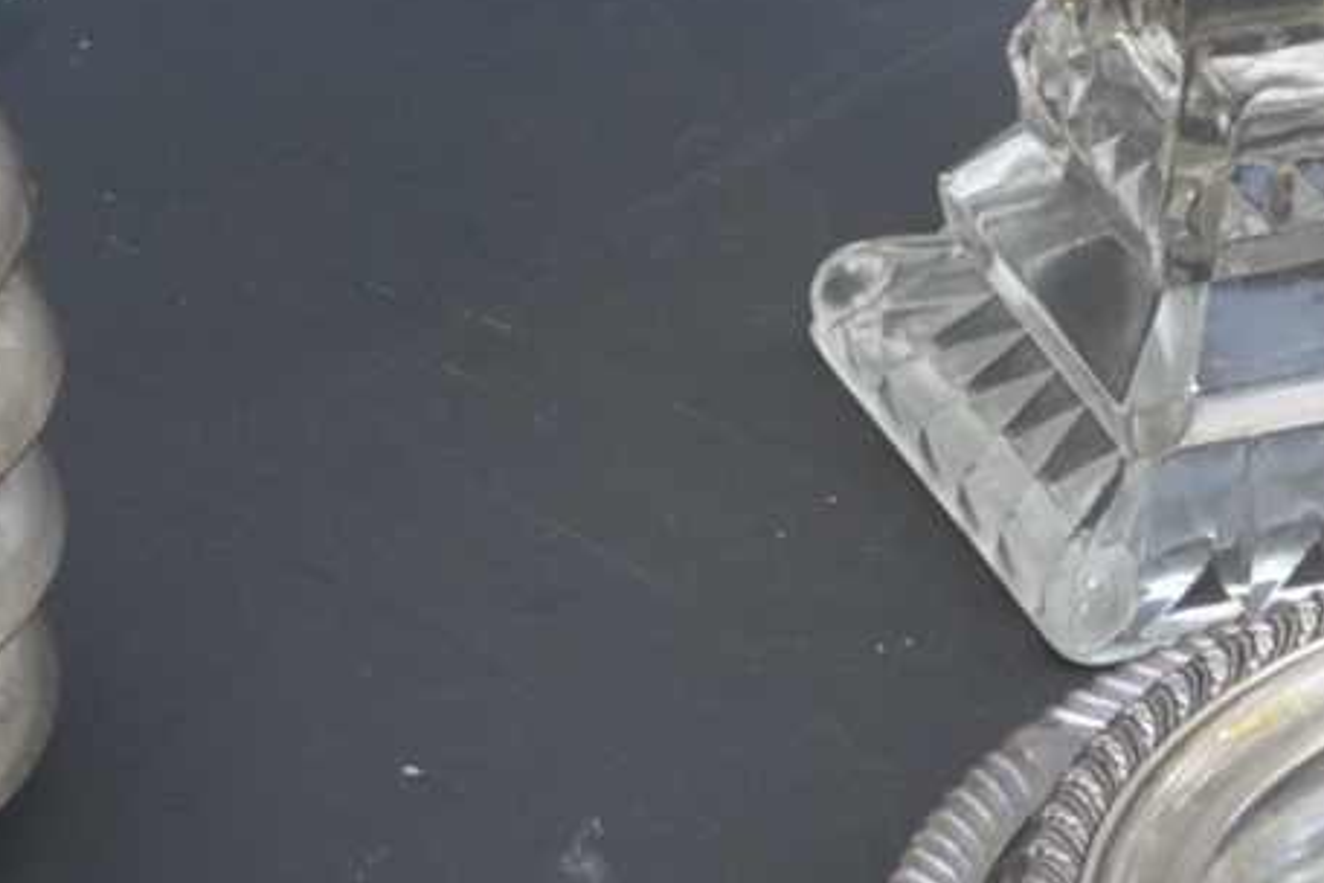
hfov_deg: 6.1
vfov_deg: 4.1
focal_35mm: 336
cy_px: -648
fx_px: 12356
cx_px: 1742
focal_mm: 34
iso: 320
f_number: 5.6
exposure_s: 1/125
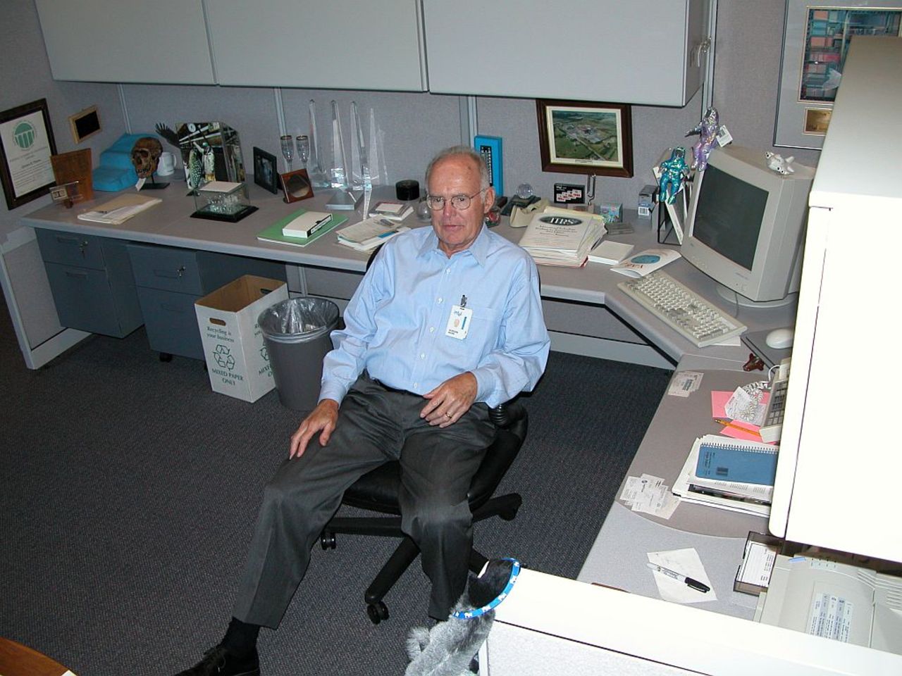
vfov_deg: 41.8
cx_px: 451
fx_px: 886
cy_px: 338
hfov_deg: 54.0
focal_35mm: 34
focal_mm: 8.9
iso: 200
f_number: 2.8
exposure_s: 1/60
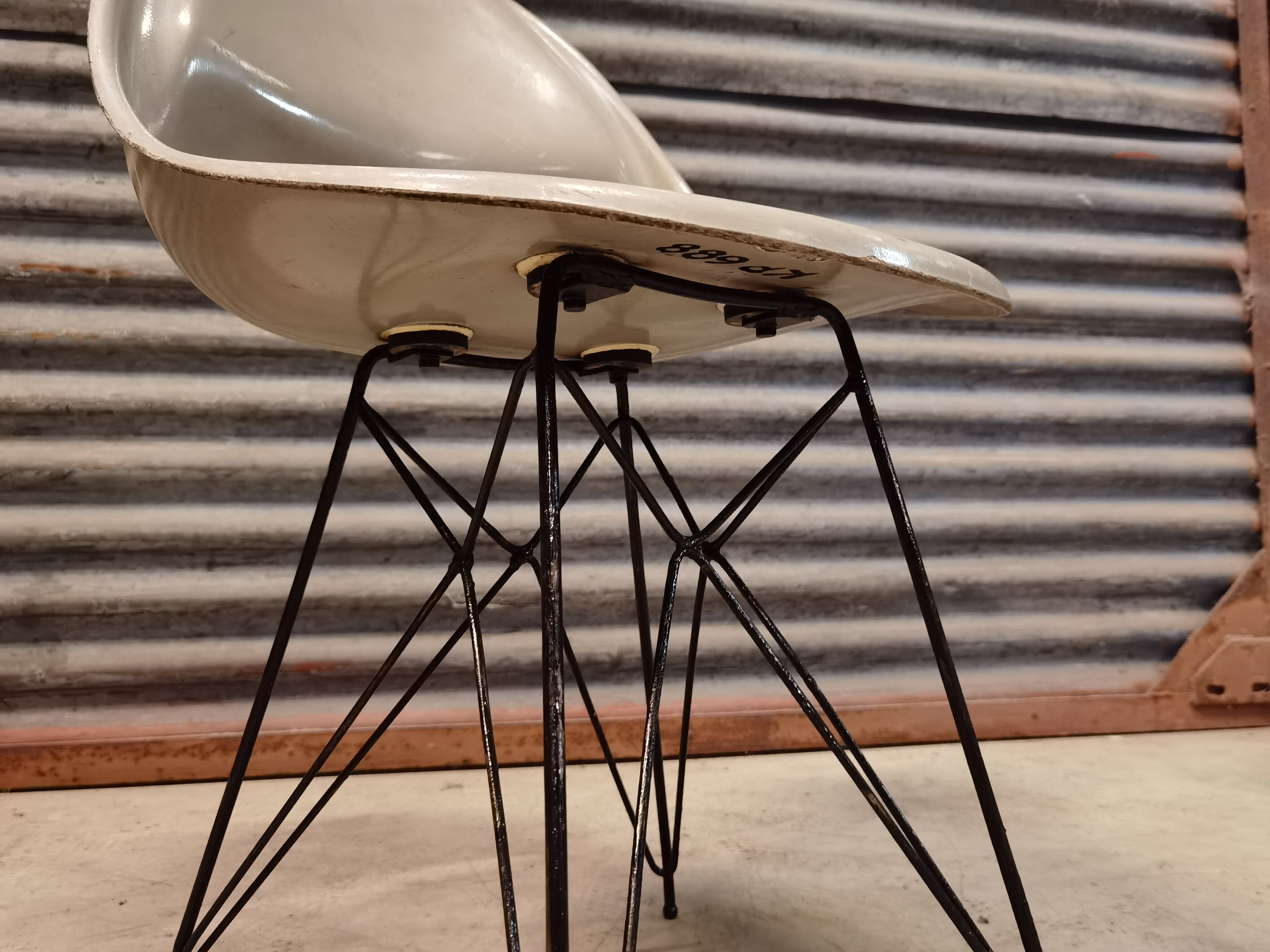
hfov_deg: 61.7
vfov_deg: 48.2
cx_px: 635
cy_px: 476
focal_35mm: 29
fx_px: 1064
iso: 640
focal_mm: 6.71
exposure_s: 1/20
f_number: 1.9
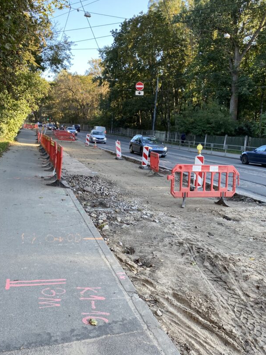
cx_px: 136
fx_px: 338
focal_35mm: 33
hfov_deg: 42.9
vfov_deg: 55.3
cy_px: 186
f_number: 1.8
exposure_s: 1/167
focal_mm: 4.25
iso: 32
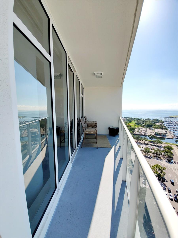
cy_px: 119
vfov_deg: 106.2
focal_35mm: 13
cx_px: 89
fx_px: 89
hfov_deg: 89.9
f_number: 2.2
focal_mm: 1.8
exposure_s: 1/1429
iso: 50
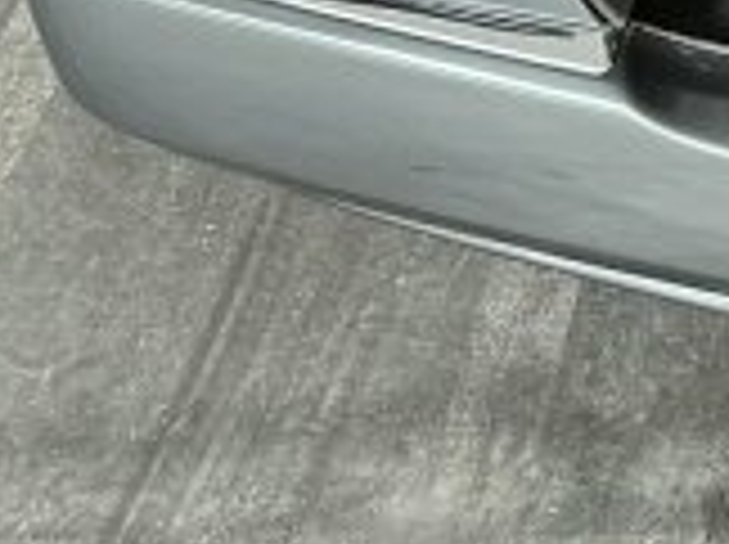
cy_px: -459
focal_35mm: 95
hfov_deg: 17.0
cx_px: 1310
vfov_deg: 13.7
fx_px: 1998
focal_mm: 6.86
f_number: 1.78
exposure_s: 1/60
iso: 320
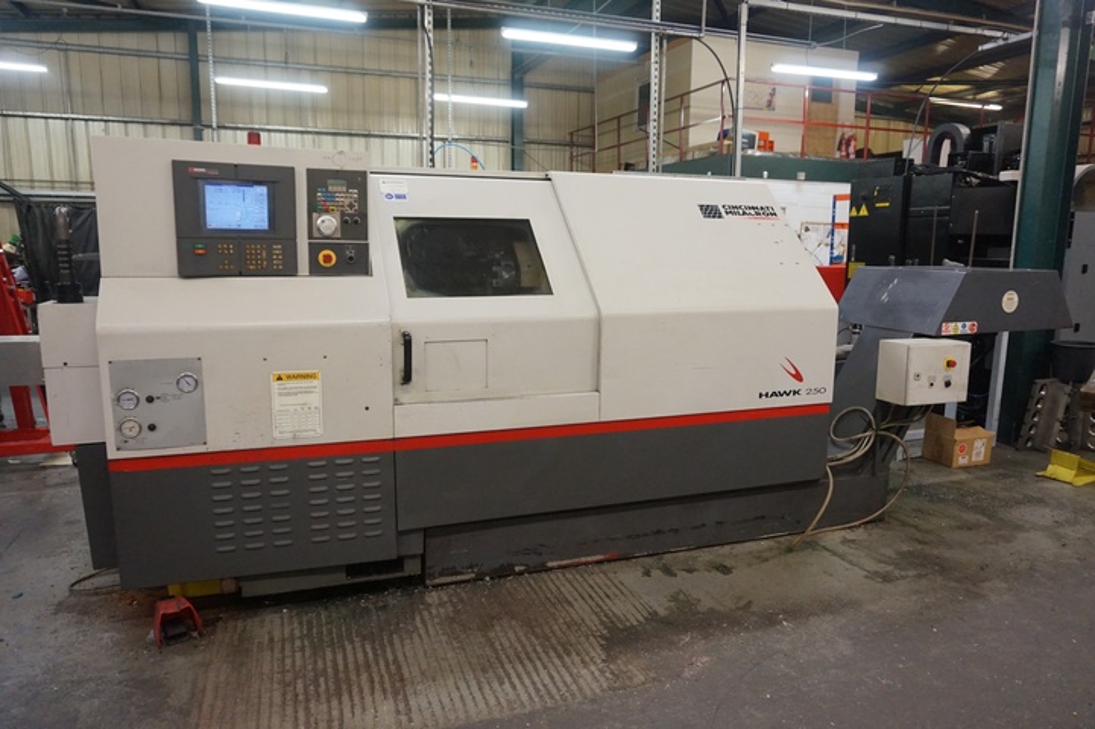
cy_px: 364
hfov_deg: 73.8
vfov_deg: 53.1
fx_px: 730
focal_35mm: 24
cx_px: 548
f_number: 3.5
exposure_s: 1/160
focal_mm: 16
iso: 2000
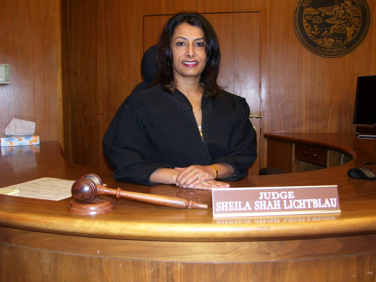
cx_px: 188
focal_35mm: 37
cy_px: 141
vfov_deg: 38.7
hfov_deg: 50.1
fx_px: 402
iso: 80
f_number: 2.7
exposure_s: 1/60
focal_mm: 6
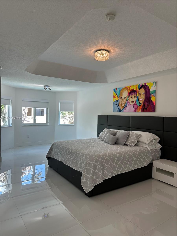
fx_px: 164
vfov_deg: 71.6
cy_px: 118
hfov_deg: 56.8
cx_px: 88
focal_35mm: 24
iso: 64
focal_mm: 6.86
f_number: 1.78
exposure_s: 1/126
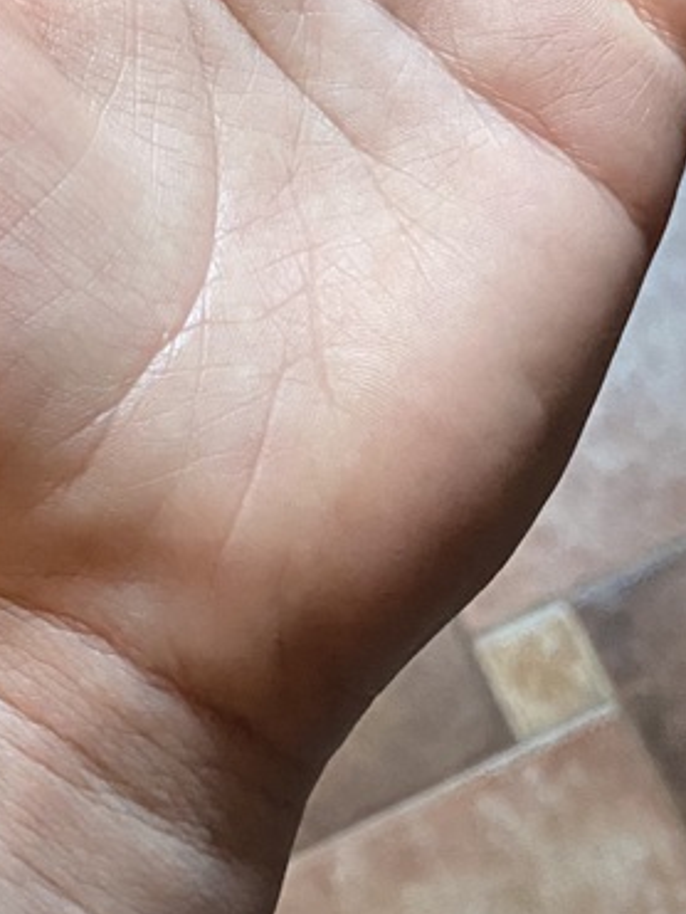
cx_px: 151
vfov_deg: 25.0
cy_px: -11
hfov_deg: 19.7
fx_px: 1953
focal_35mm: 74
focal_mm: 4.25
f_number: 1.8
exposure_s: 1/30
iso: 640
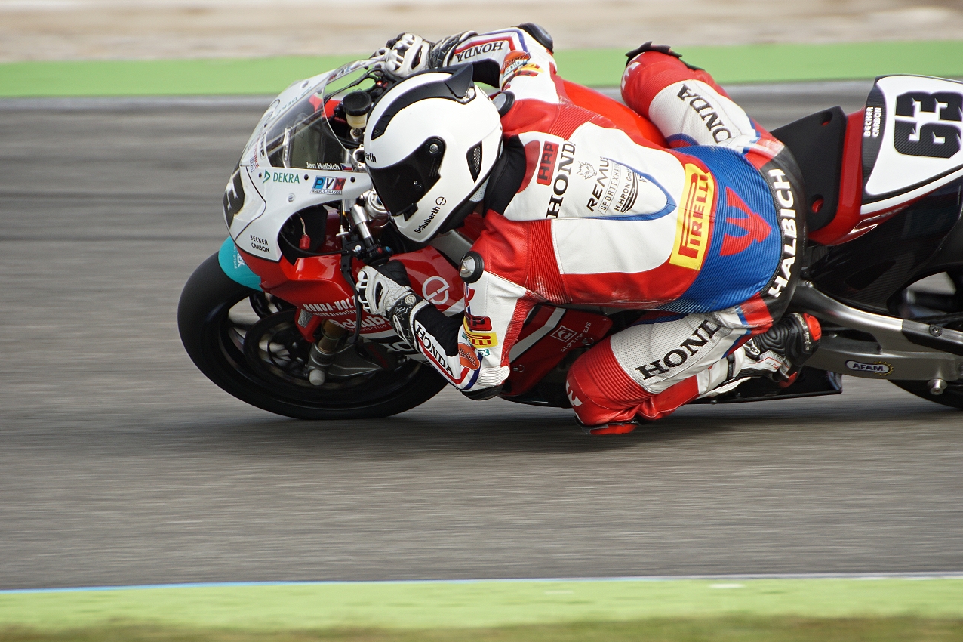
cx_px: 482
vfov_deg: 2.3
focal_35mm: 602
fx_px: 16098
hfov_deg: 3.4
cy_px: 321
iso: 200
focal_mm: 400
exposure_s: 1/400
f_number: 6.3
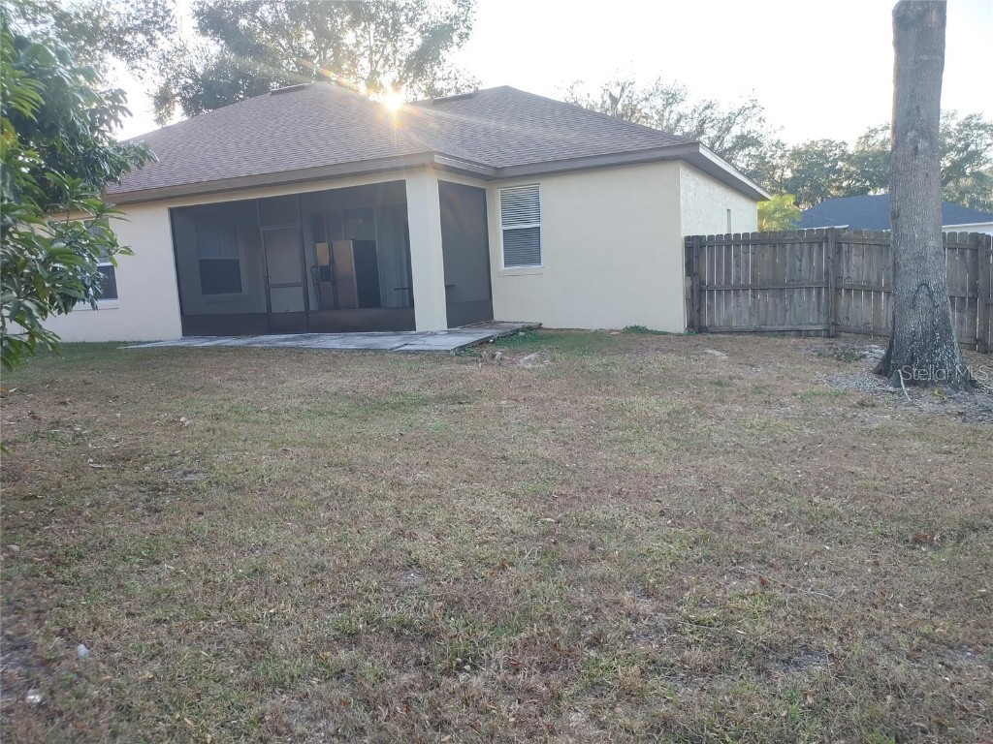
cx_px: 496
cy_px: 372
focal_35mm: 26
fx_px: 746
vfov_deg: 53.1
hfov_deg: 67.3
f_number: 1.8
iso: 50
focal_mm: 5.58
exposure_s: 1/172
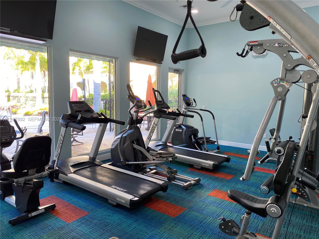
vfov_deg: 53.1
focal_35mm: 26
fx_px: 240
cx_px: 160
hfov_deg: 67.3
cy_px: 120
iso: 64
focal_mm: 4.25
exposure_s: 1/60
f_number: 1.8
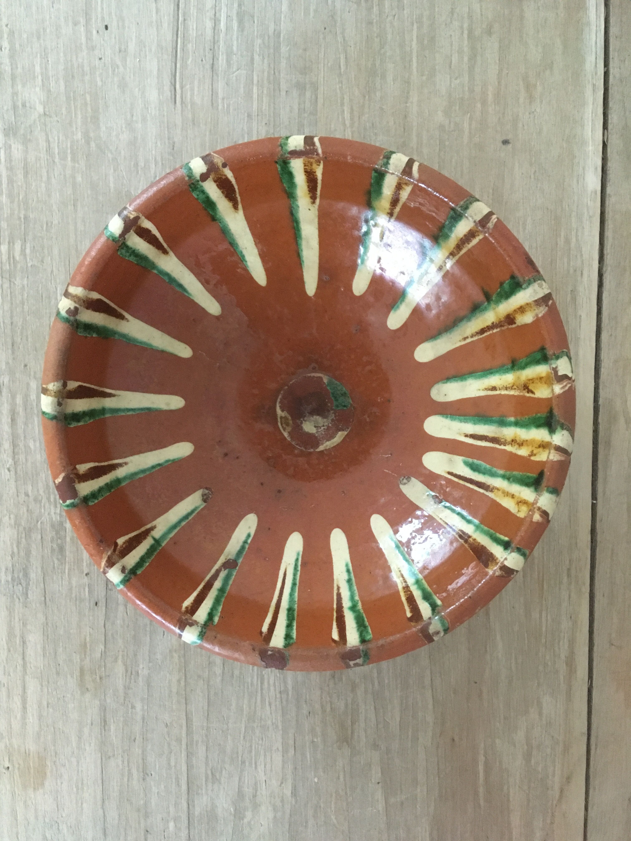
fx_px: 705
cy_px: 420
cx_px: 316
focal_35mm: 29
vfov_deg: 61.7
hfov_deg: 48.2
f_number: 2.2
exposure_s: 1/17
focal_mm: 4.15
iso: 250
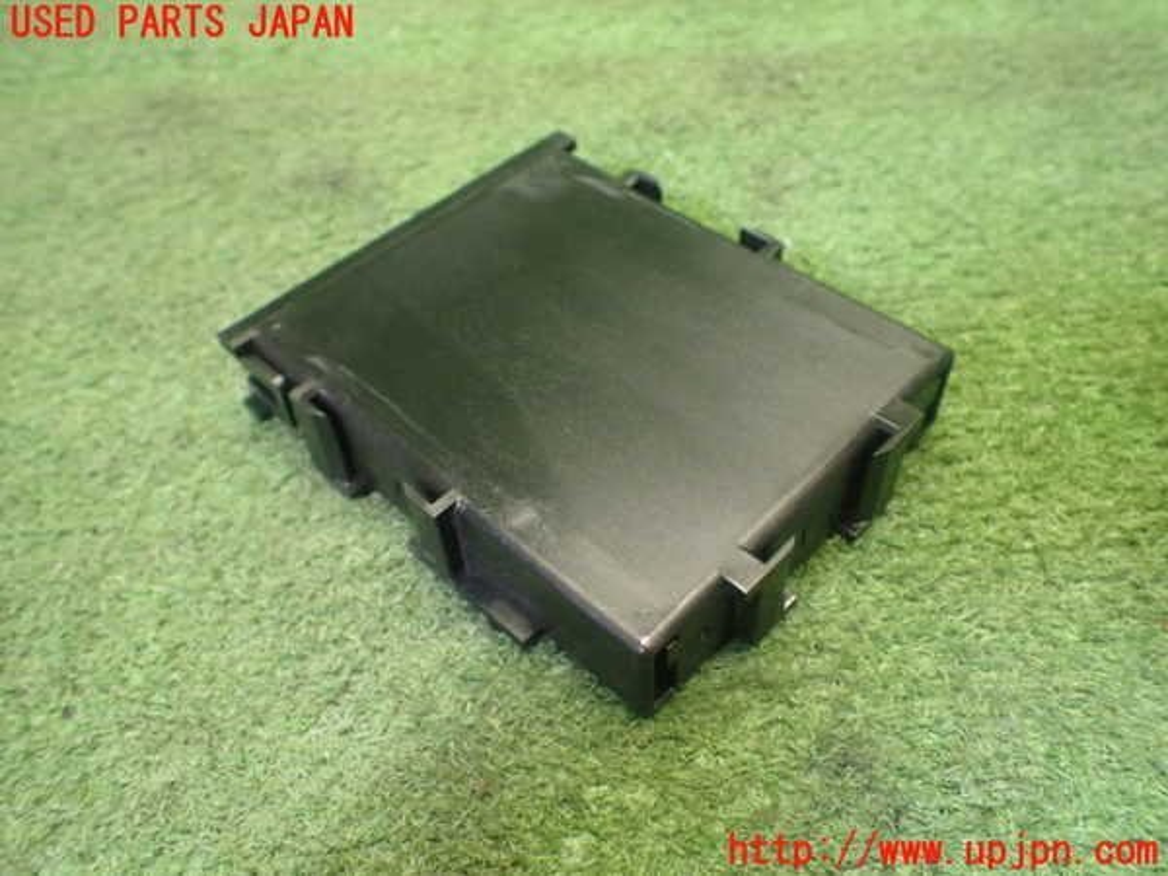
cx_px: 584
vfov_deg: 46.8
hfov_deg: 60.0
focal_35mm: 30
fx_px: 1012
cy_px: 438
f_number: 2.3
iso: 800
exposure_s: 1/100
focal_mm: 5.4
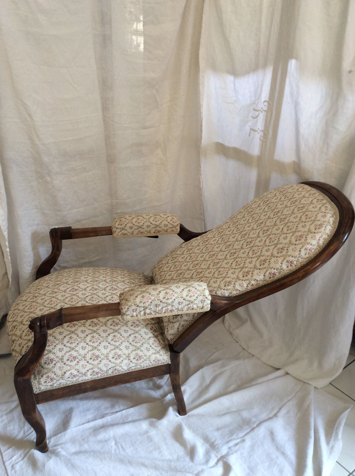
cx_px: 178
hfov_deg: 44.1
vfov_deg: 56.9
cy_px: 238
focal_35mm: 32
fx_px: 439
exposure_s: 1/25
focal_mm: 3.3
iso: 32
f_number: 2.4
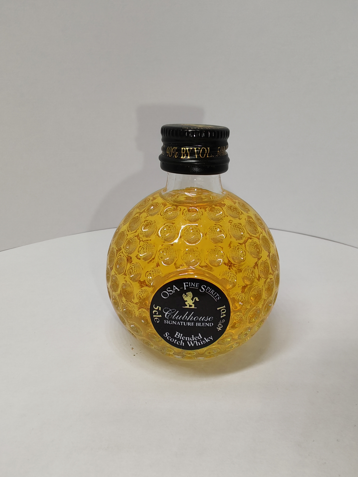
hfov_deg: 51.4
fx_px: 372
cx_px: 179
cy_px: 238
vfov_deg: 65.3
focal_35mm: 27
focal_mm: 1.96
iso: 50
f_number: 2.2
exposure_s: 1/100
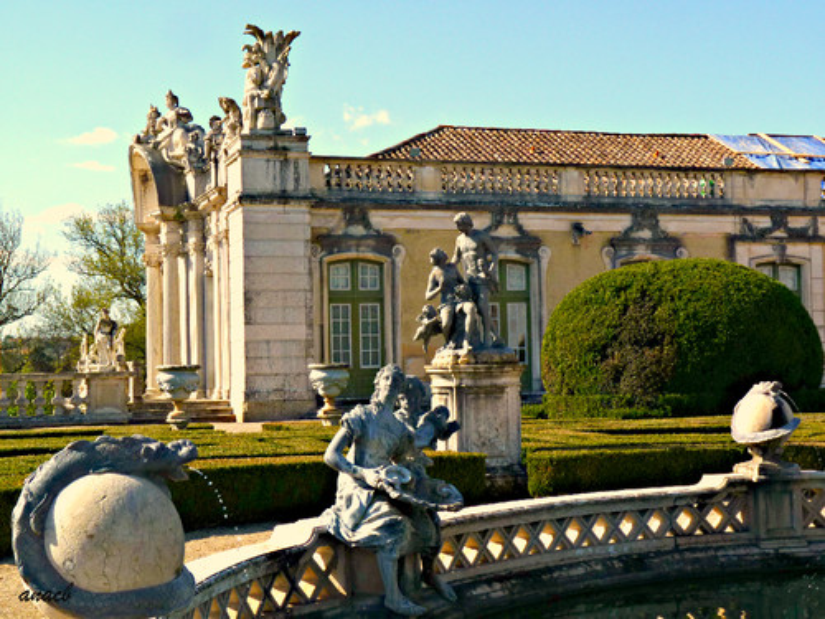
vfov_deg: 24.8
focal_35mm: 59
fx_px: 1406
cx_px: 412
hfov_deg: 32.7
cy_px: 310
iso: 80
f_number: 6.3
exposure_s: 1/500
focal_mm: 10.4
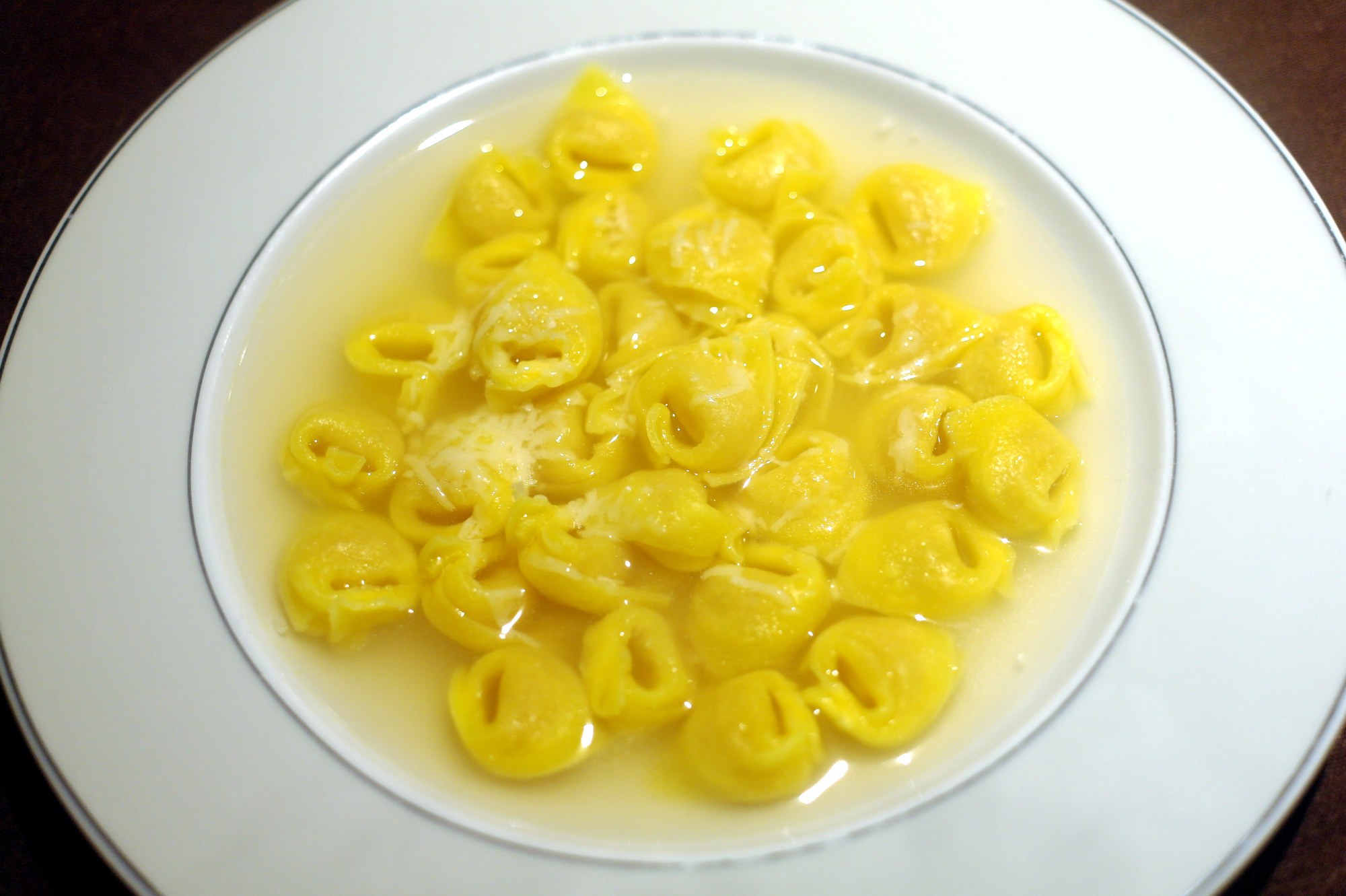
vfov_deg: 29.2
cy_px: 448
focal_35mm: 46
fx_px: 1719
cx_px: 673
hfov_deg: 42.8
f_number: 2.2
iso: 200
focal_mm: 30
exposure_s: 1/100
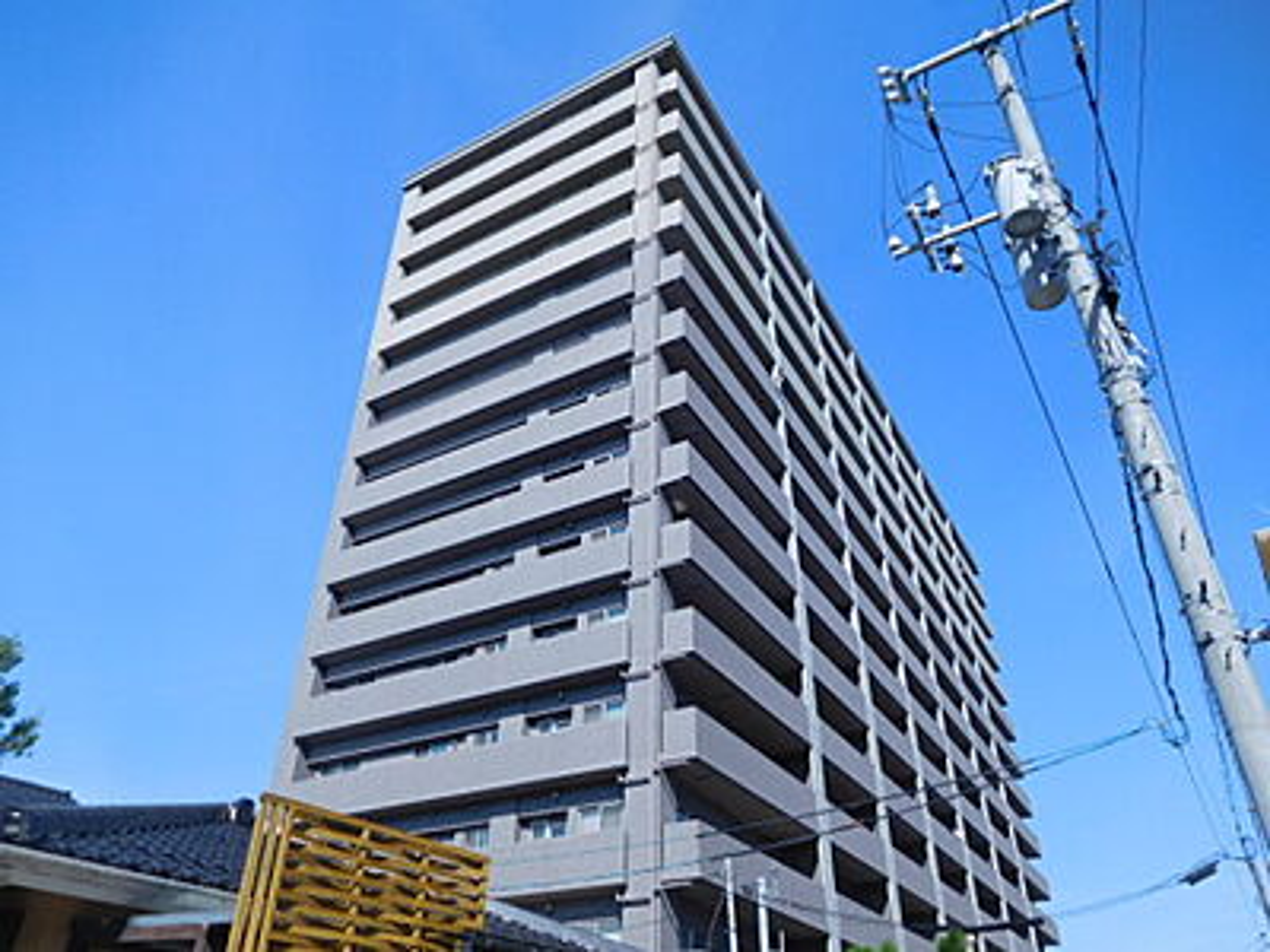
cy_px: 476
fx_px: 917
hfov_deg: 69.4
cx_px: 635
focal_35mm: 25
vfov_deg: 54.9
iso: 125
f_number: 6.8
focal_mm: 4.5
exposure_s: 1/400
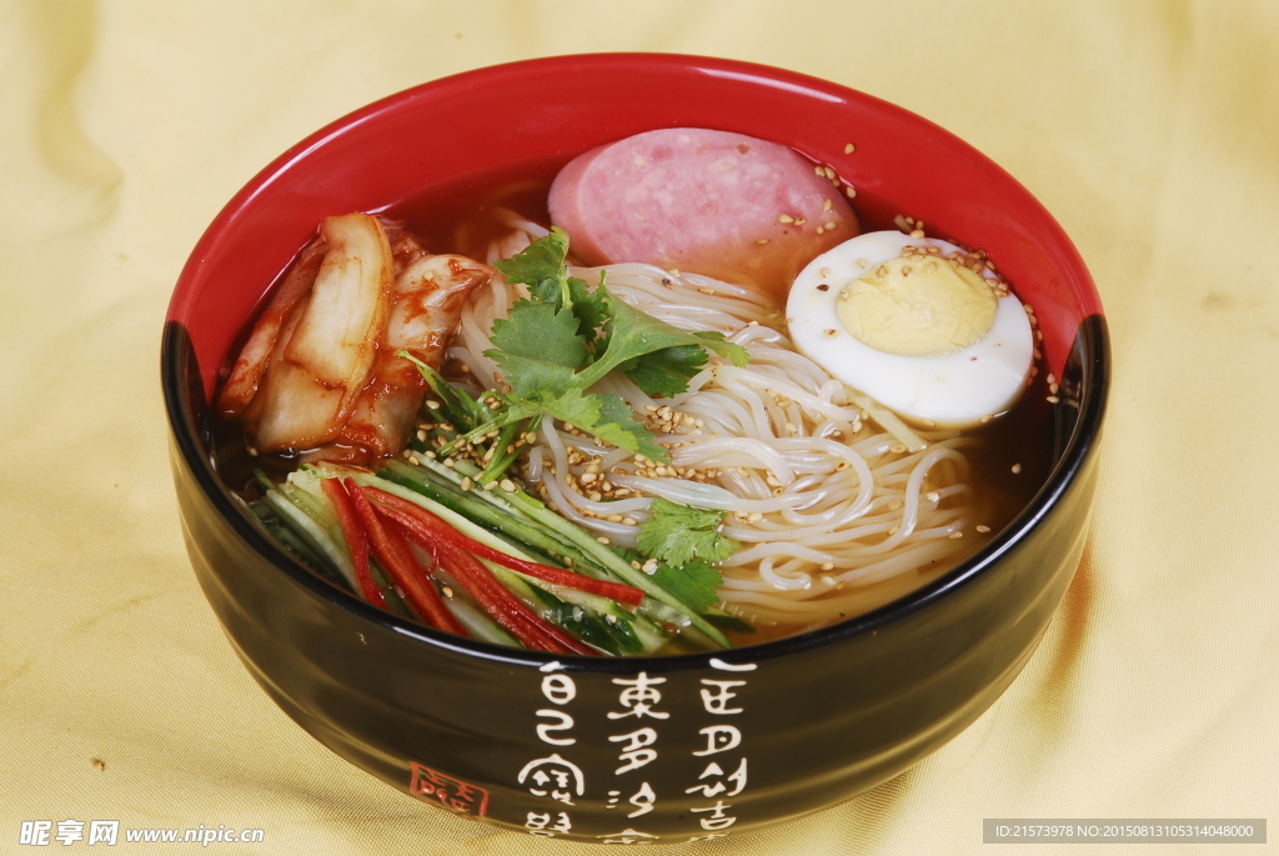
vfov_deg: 8.7
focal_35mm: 158
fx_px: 5601
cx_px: 640
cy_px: 428
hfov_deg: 13.0
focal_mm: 105
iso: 100
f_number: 11
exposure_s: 1/100
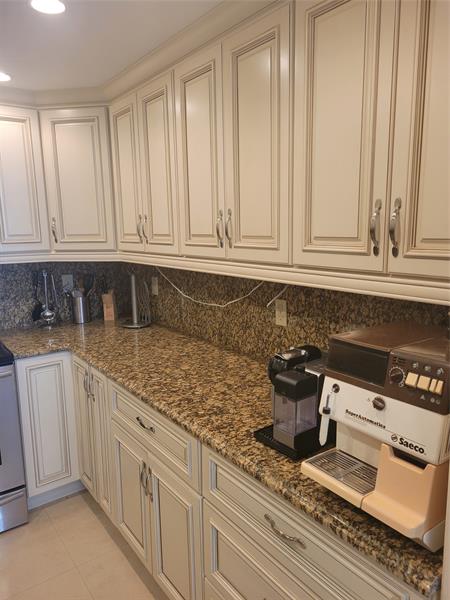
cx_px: 225
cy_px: 300
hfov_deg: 53.1
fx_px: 451
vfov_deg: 67.3
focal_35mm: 26
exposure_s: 1/60
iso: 200
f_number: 1.8
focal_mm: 5.4
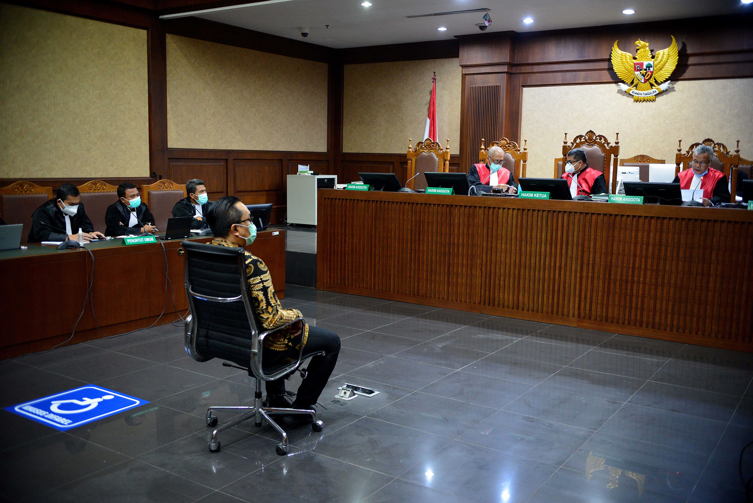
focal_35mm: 32
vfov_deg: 41.1
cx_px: 376
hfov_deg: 58.7
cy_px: 252
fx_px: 670
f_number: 2.8
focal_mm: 32
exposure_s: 1/50
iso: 3200
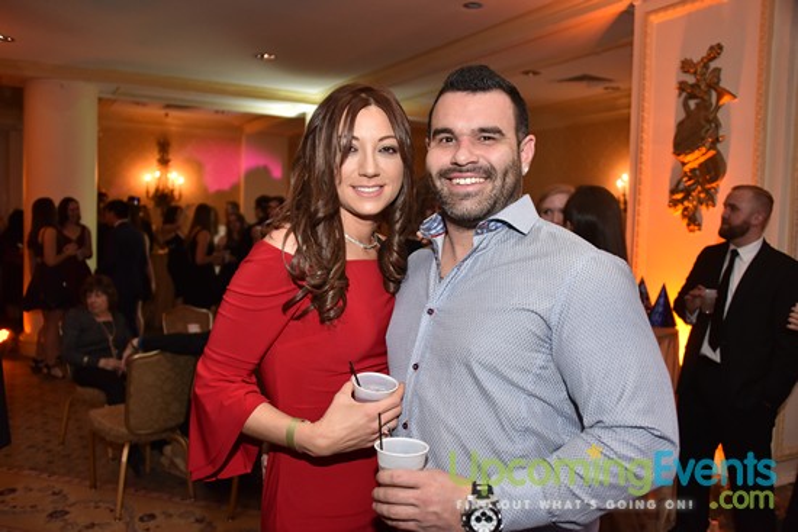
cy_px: 266
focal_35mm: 32
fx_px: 709
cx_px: 399
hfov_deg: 58.7
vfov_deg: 41.1
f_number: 3.5
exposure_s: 1/60
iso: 1600
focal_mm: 32
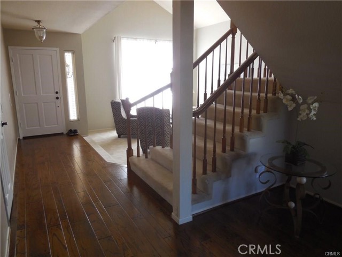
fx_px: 247
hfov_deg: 69.4
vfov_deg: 54.9
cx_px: 171
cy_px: 128
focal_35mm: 25
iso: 125
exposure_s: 1/40
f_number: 3.1
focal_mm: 4.5
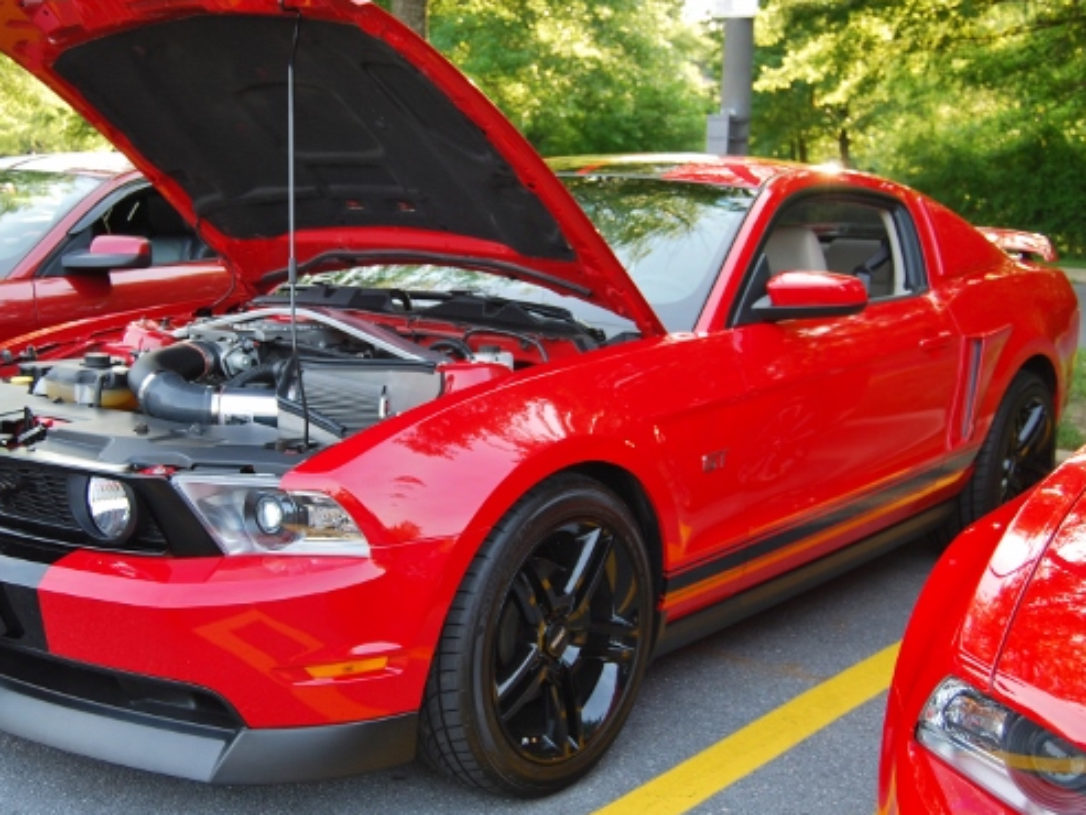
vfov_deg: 32.2
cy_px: 355
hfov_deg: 41.8
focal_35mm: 45
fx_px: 1412
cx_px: 408
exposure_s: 1/80
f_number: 4.5
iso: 200
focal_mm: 24
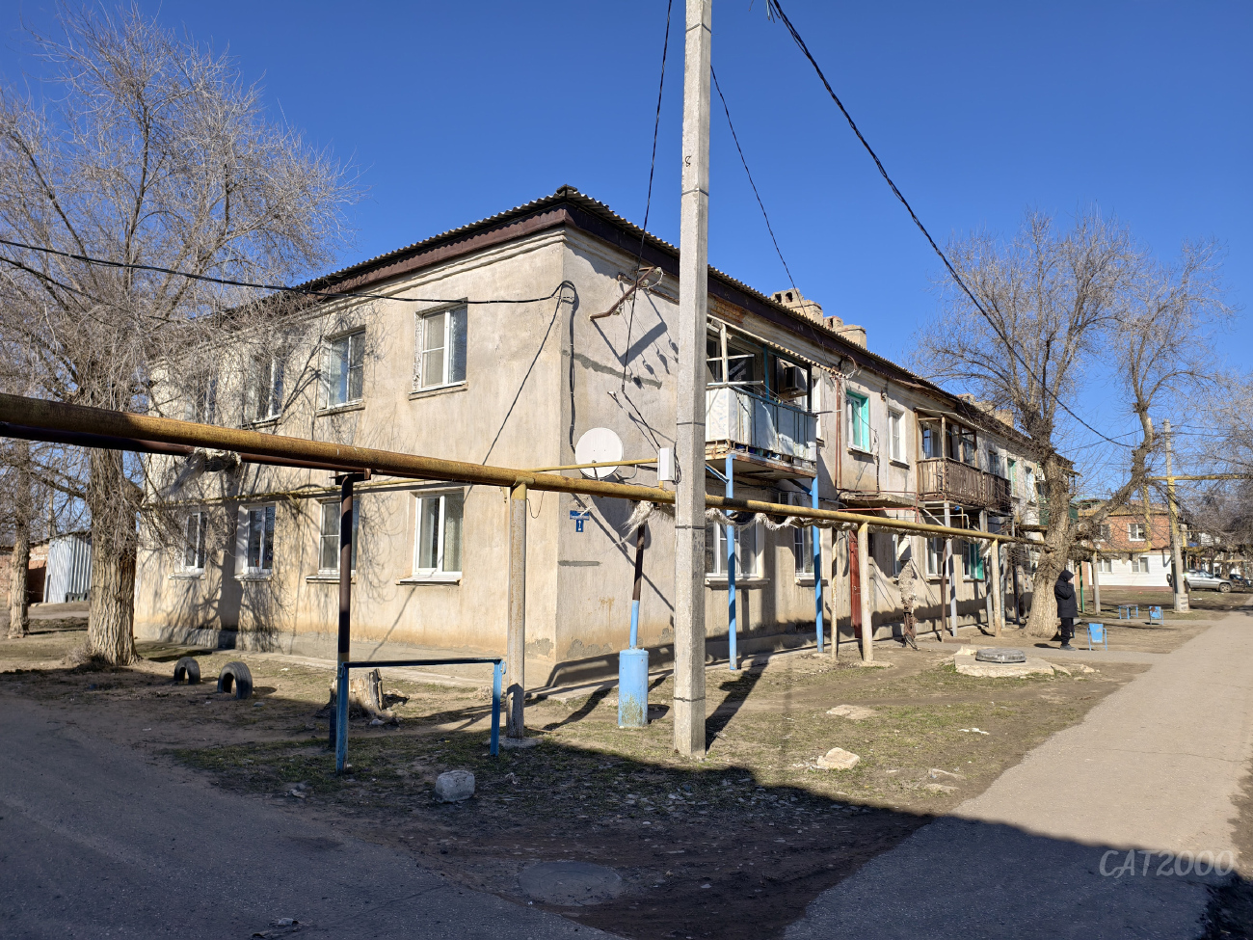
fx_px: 833
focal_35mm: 23
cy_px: 470
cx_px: 626
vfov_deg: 58.9
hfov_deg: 73.9
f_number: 1.57
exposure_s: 1/3623
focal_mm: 6.54
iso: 72
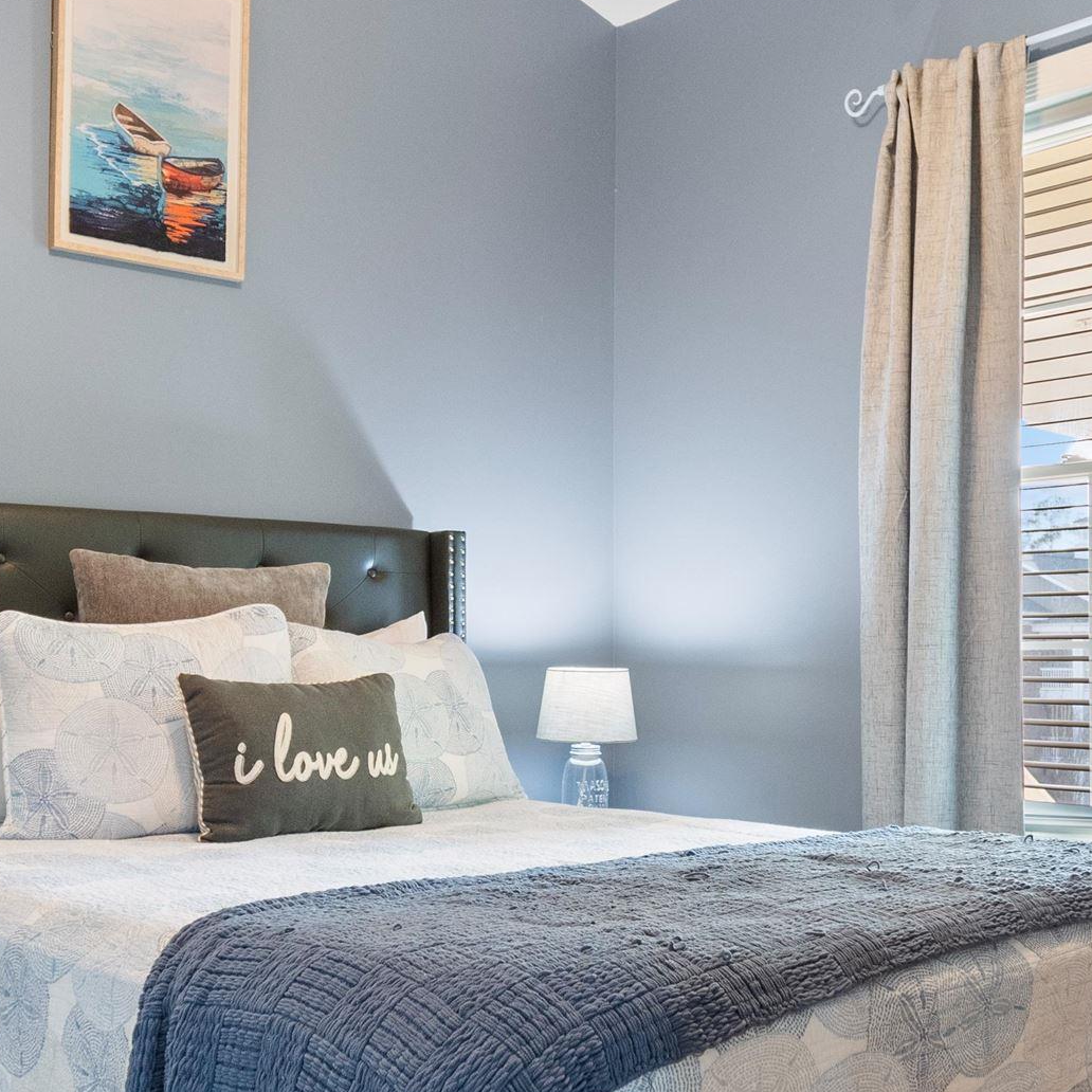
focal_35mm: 43
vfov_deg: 39.0
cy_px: 661
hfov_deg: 39.2
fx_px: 1535
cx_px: 543
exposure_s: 3
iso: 100
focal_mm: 11.5
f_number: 4.8
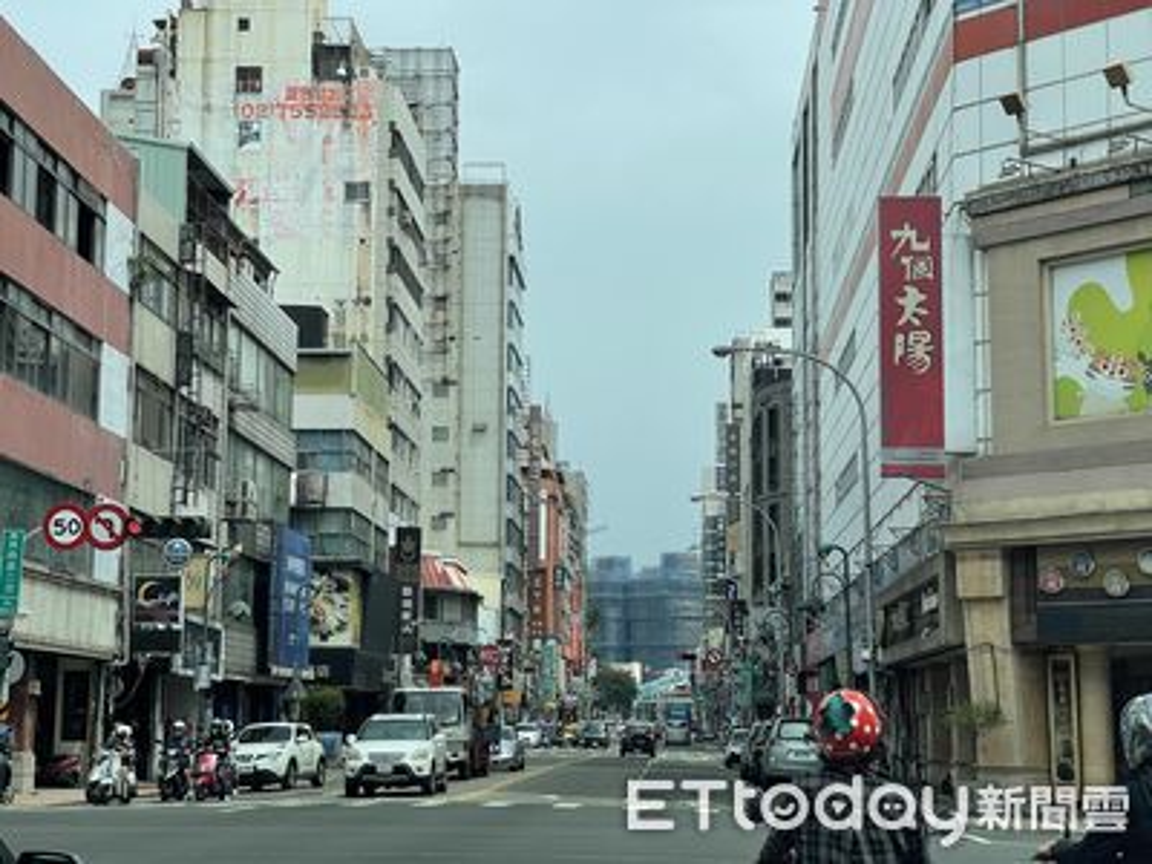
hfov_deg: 30.3
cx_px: 576
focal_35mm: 64
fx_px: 2130
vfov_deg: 22.9
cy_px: 432
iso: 20
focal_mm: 7.5
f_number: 2.2
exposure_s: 1/1292
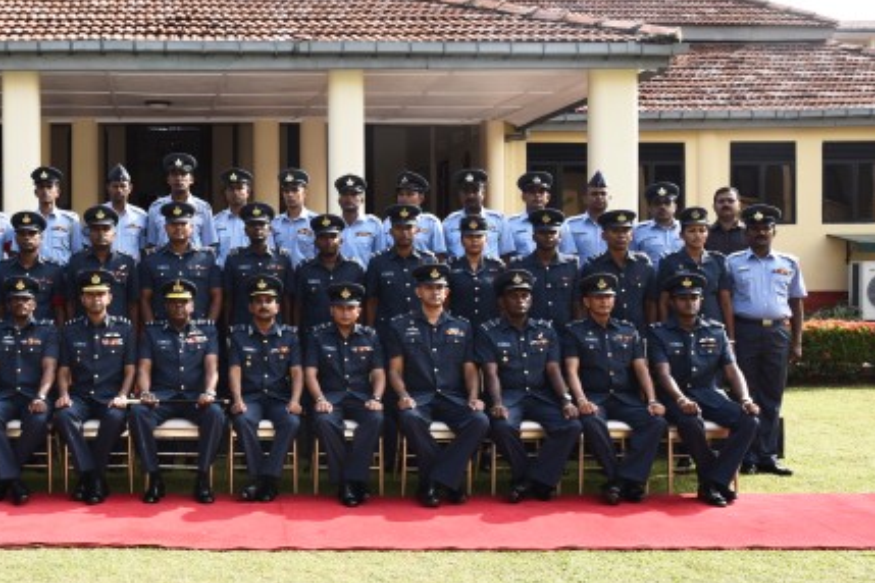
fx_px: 1191
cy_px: 276
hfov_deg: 38.9
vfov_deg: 27.5
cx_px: 179
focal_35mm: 49
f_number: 10
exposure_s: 1/125
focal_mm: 30
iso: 200
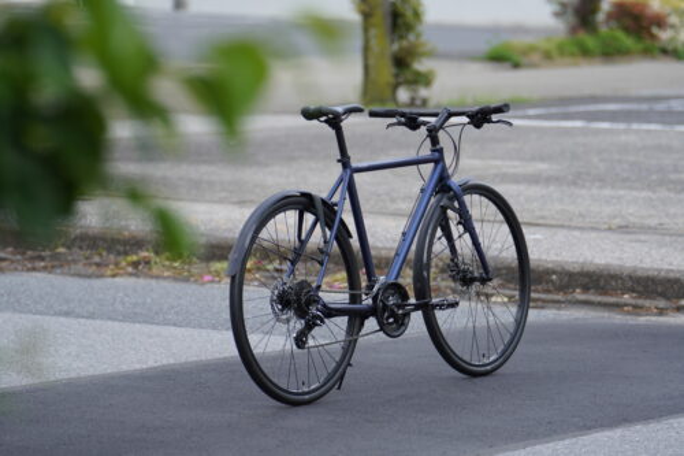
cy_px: 228
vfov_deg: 7.7
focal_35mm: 178
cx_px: 342
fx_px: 3390
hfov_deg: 11.5
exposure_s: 1/500
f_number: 2.8
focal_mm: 119
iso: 100
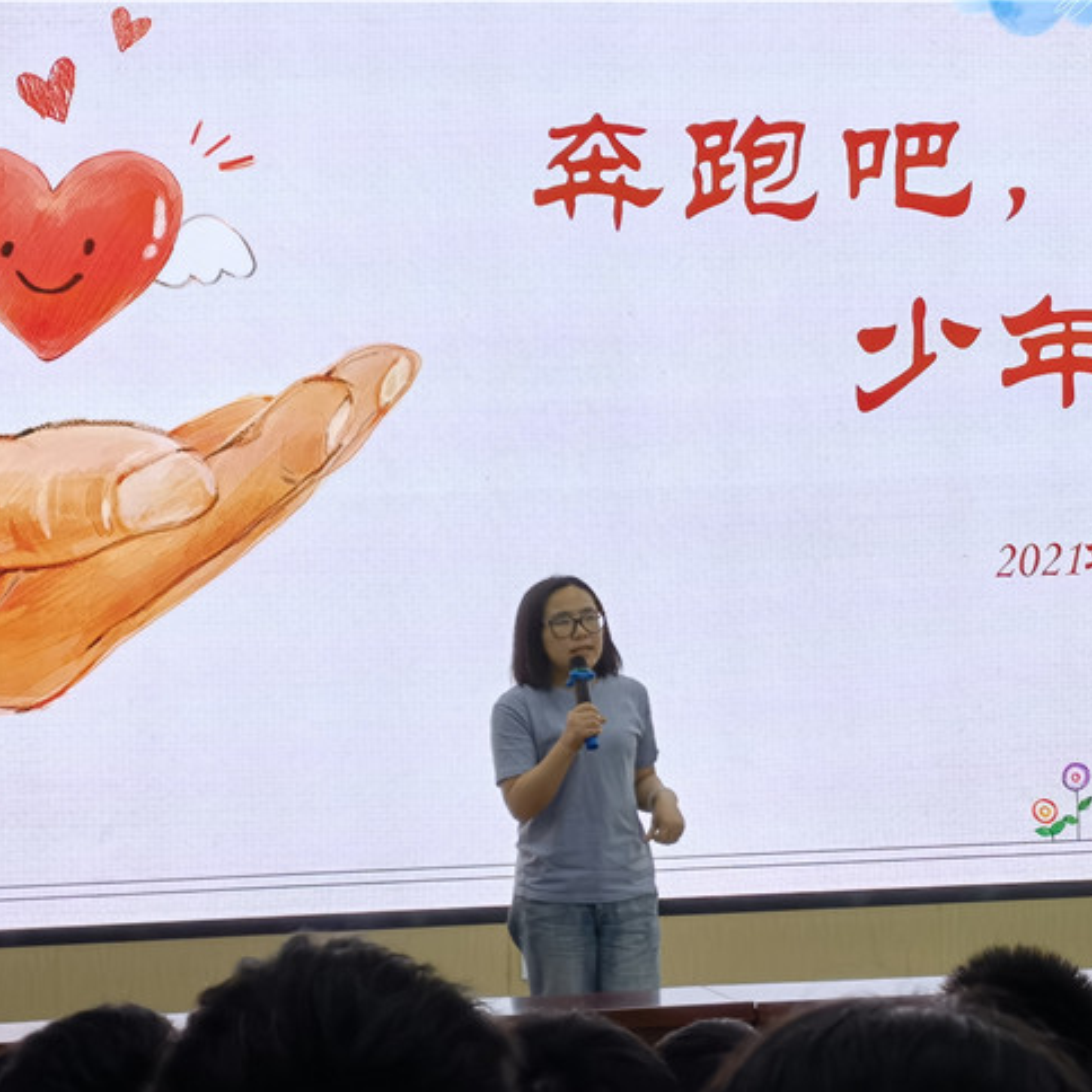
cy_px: 547
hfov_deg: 14.4
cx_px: 505
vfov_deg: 14.4
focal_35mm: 121
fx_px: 4319
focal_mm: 6.67
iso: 50
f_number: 1.9
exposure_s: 1/122
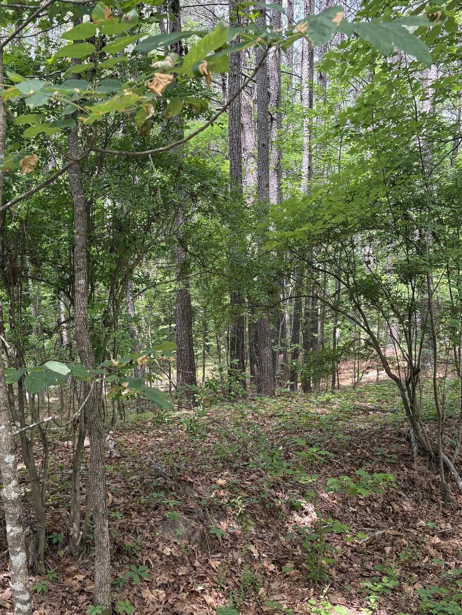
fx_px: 694
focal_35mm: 39
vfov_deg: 47.5
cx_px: 179
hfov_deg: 36.6
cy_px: 376
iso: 80
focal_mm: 5.96
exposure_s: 1/237
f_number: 1.6
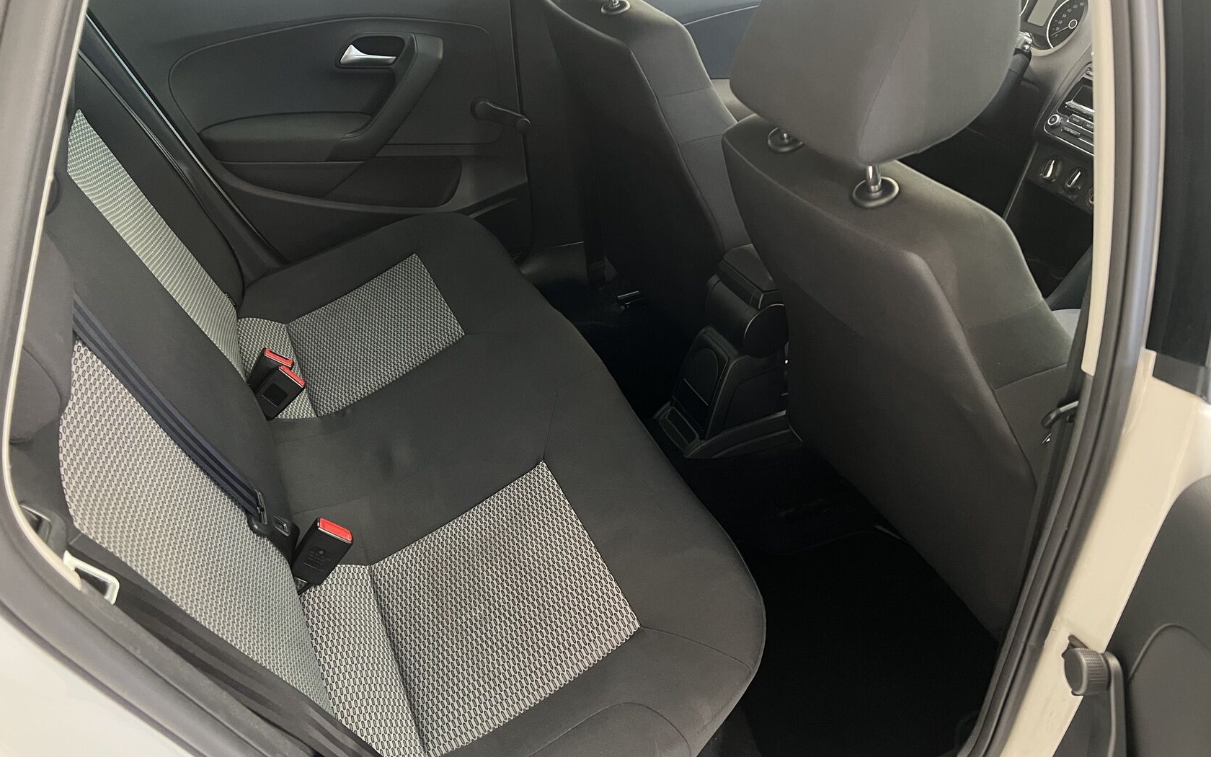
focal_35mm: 28
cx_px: 599
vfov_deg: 44.5
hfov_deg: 66.5
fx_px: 924
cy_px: 403
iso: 640
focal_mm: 5.7
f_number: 1.5
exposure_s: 1/33
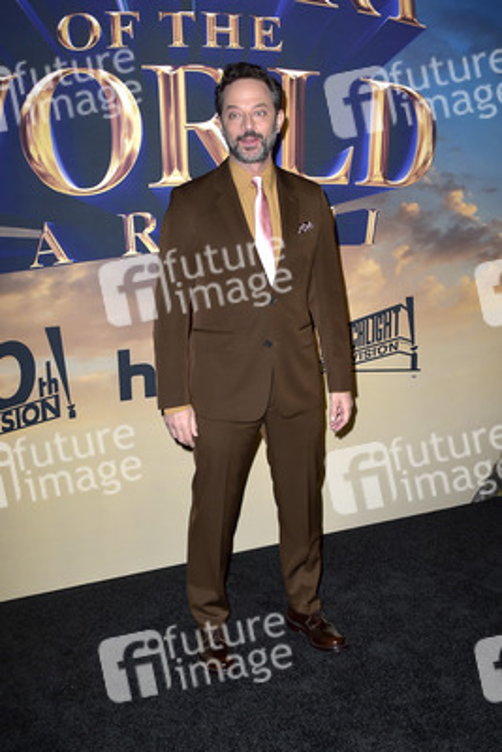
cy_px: 376
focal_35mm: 35
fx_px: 731
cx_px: 251
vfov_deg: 54.4
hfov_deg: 37.9
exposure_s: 1/250
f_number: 6.3
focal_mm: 35
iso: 320
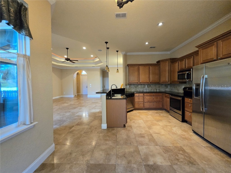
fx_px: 87
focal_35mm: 13
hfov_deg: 106.2
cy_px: 86
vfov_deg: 89.9
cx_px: 116
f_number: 2.2
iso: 400
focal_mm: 1.7
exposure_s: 1/60
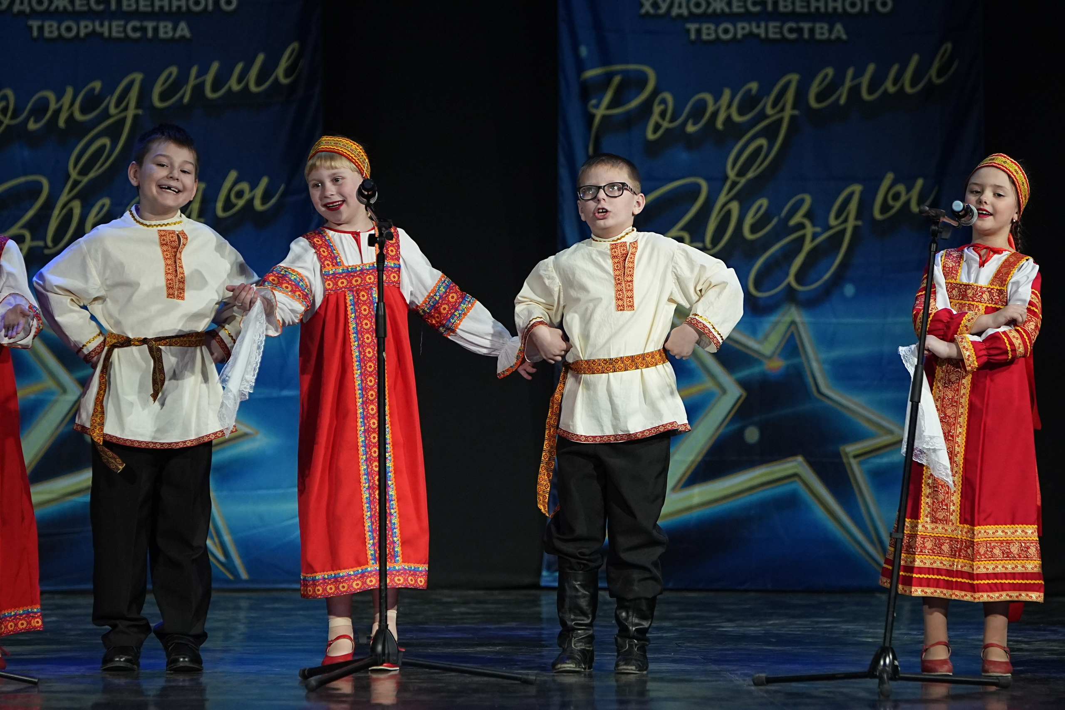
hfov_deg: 9.1
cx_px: 532
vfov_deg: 6.1
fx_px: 6656
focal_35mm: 225
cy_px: 355
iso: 1600
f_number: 2.8
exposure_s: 1/400
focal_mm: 150
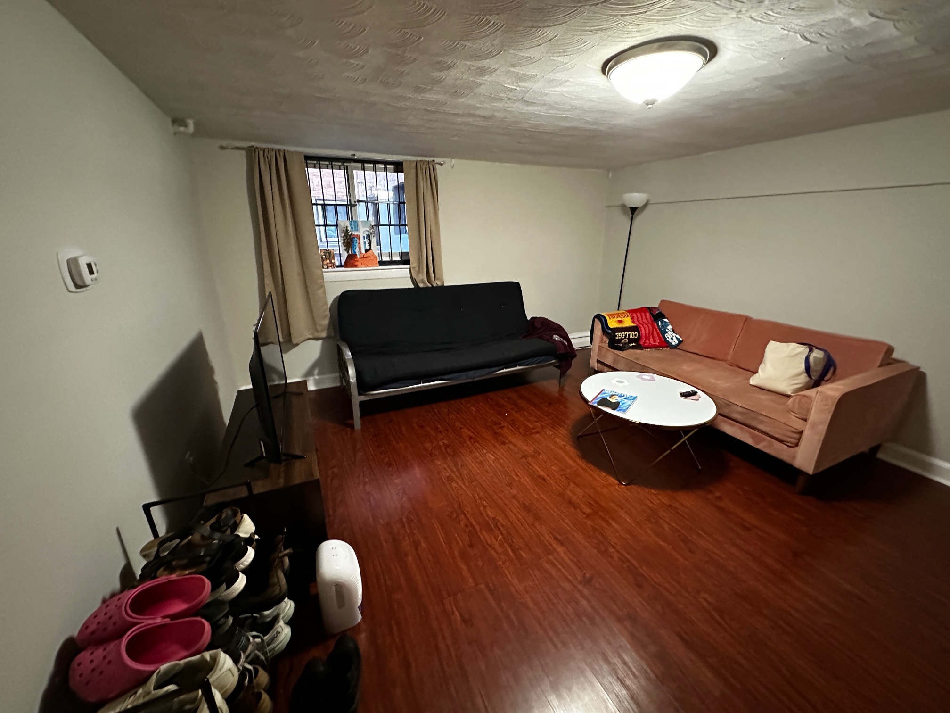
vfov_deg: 85.7
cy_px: 356
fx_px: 384
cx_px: 475
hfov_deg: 102.1
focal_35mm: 14
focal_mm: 2.22
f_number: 2.2
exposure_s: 1/40
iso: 1000
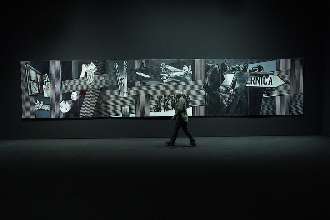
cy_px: 110
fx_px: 220
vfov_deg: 53.1
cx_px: 165
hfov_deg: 73.7
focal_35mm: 24
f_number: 4
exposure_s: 1/125
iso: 20000
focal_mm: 24
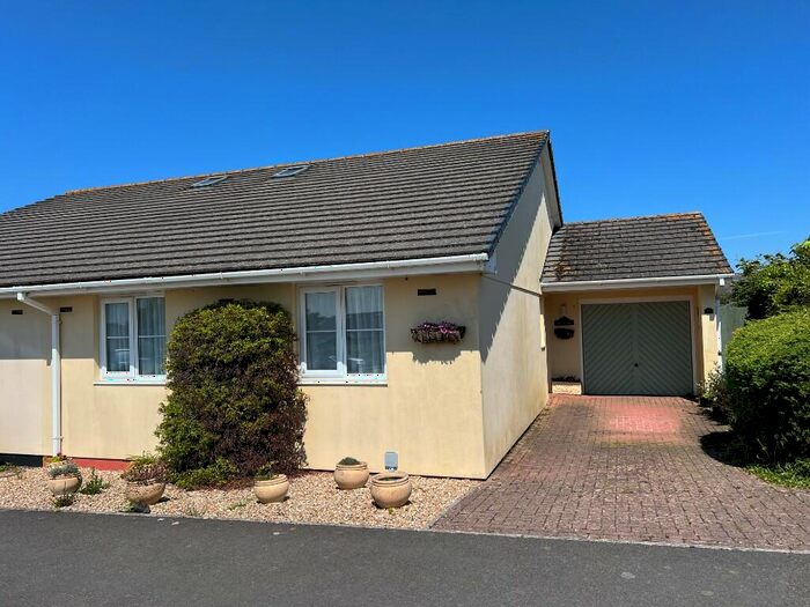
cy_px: 304
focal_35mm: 26
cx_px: 405
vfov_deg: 53.1
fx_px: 608
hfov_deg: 67.3
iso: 50
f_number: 1.5
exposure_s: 1/5587
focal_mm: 5.7
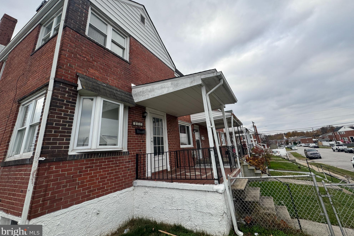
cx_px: 180
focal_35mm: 15
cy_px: 103
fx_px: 147
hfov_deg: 100.4
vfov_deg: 76.9
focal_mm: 2.22
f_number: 2.2
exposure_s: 1/364
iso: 40
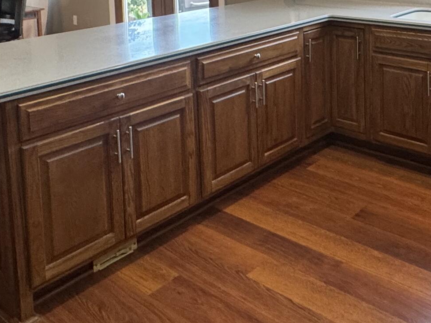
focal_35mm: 43
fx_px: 535
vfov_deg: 30.5
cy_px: -20
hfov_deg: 42.6
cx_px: 317
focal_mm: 2.22
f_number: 2.2
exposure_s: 1/120
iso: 250
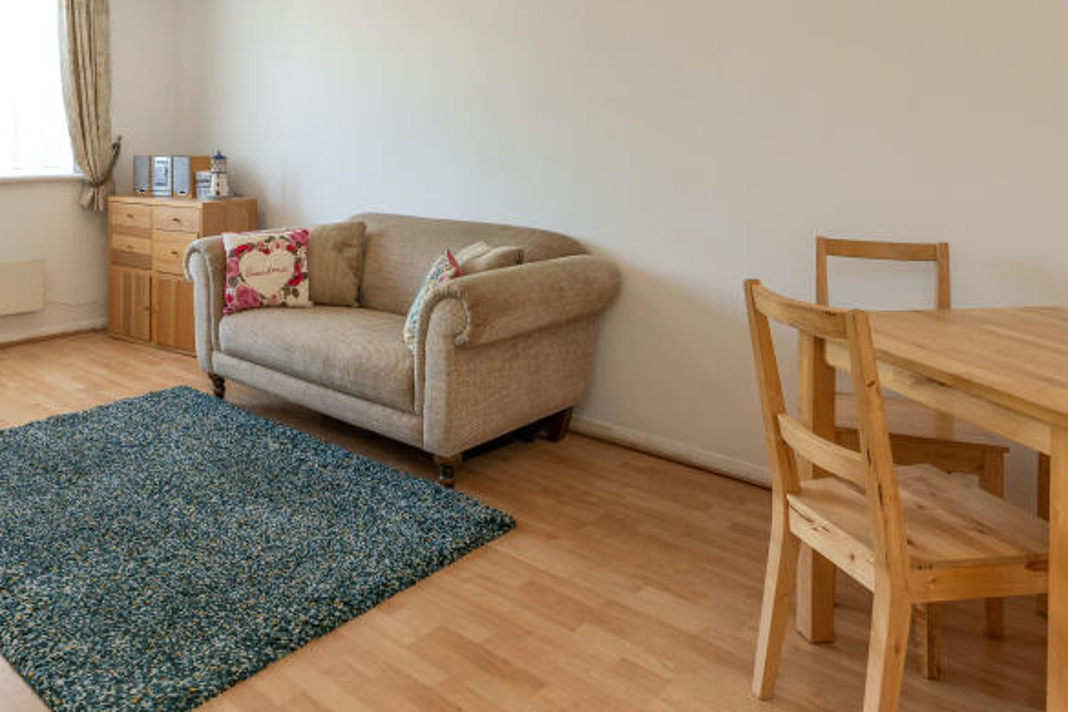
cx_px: 367
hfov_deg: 64.0
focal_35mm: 28
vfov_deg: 44.9
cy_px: 180
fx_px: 831
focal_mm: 16
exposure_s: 1/10
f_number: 8
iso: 320
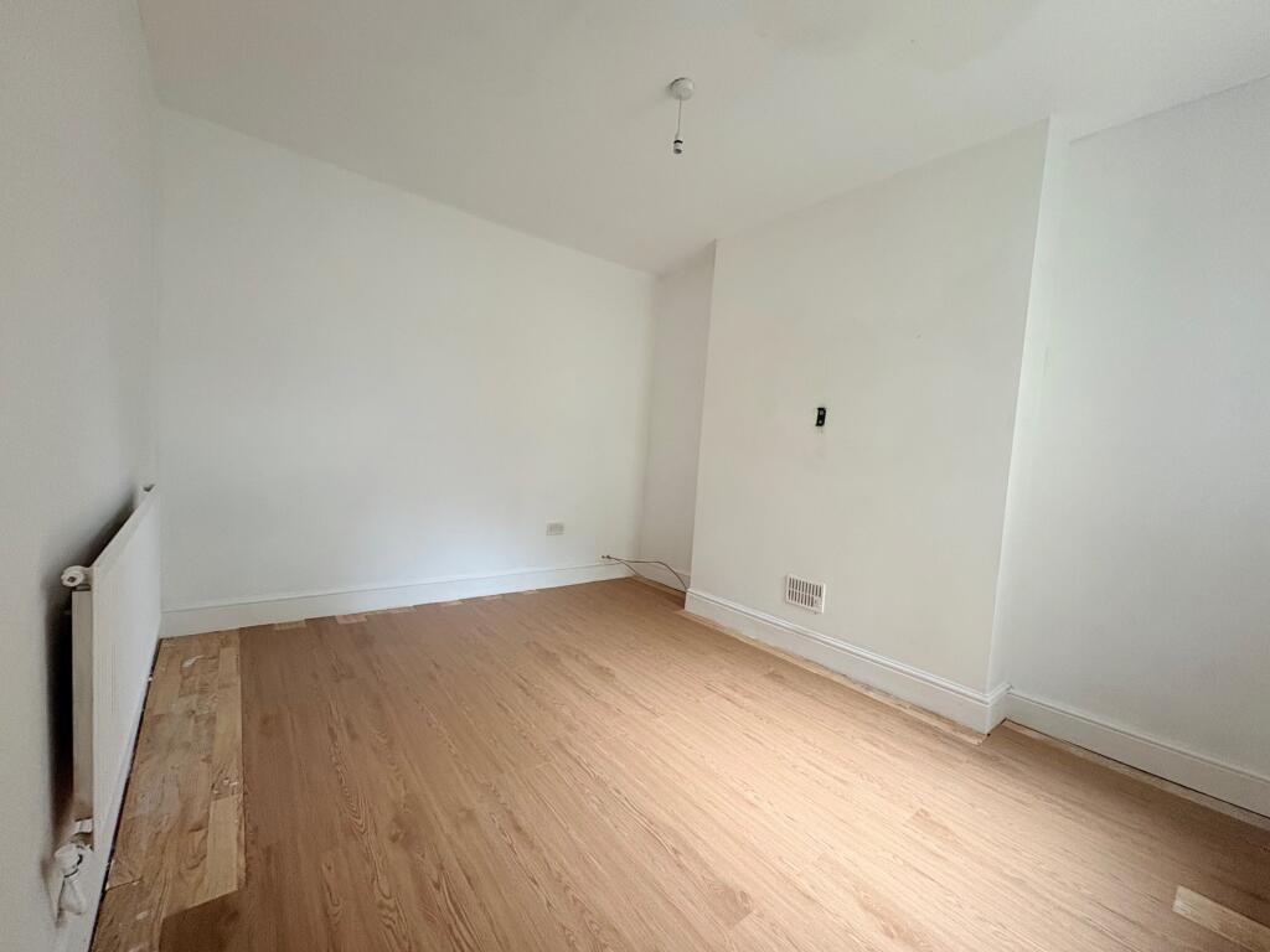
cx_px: 635
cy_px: 476
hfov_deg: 102.1
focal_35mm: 14
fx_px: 514
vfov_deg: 85.7
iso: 250
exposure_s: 1/60
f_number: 2.2
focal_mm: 2.22
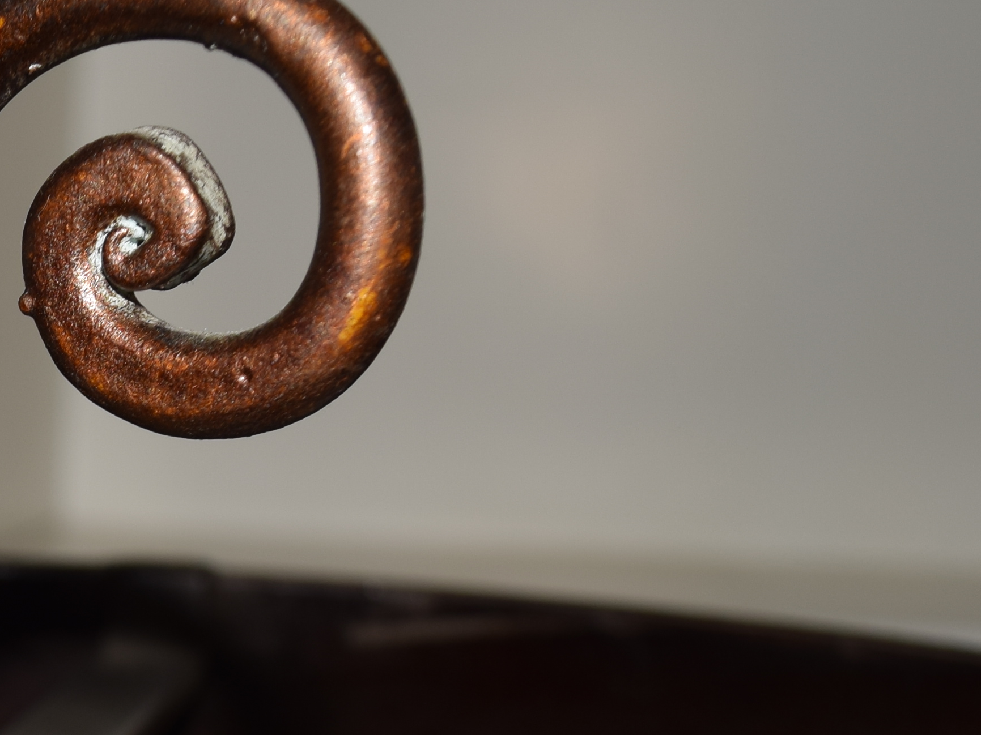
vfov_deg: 13.0
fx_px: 3117
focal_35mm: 110
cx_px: -273
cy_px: 939
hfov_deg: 16.9
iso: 100
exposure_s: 1/60
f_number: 8
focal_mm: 22
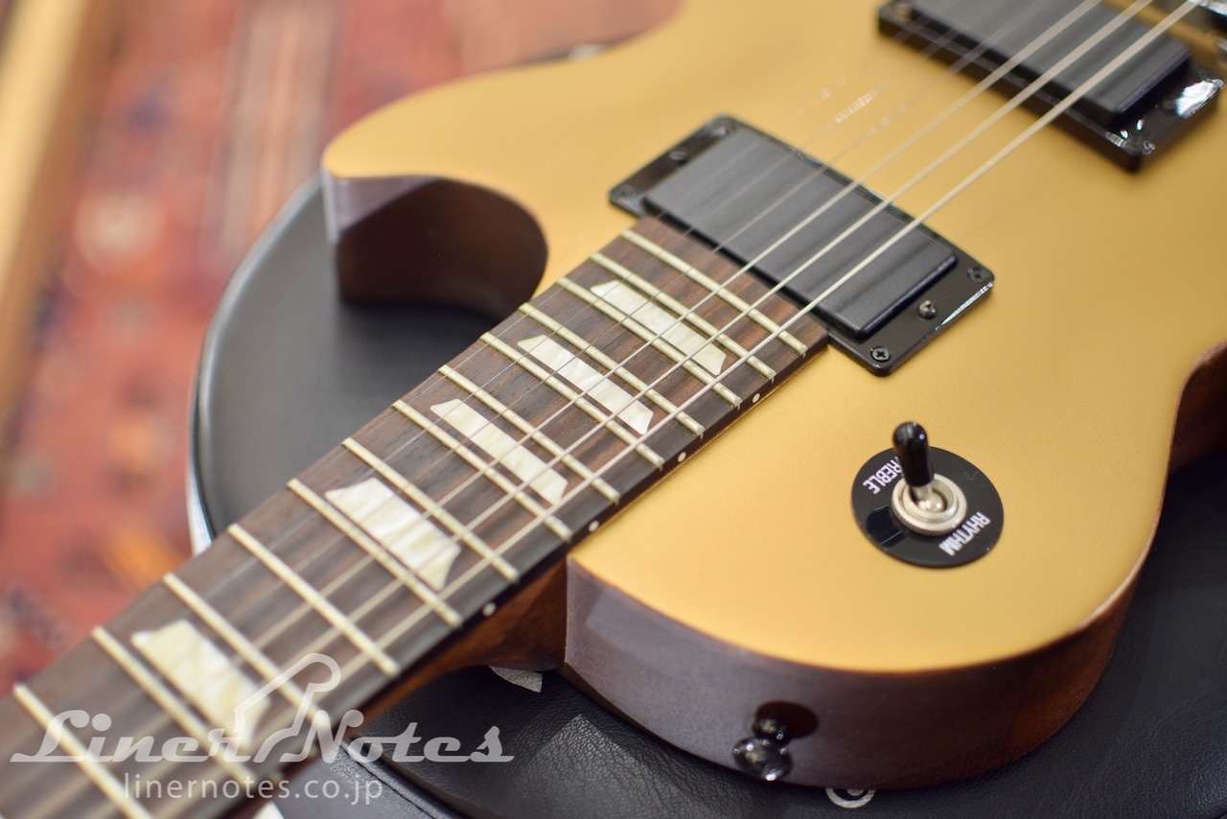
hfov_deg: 37.8
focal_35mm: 52
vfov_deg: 25.8
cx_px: 614
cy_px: 410
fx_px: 1790
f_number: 1.8
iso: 400
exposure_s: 1/60
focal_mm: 35
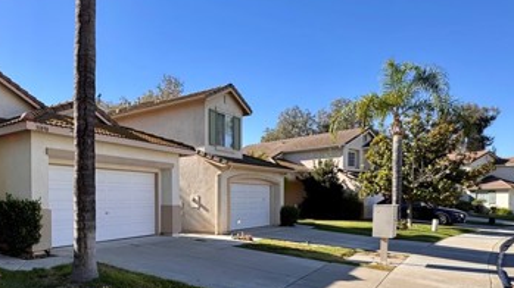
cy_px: 213
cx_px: 119
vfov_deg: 40.4
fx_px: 381
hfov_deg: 63.3
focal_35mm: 28
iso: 40
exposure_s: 1/700
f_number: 2.2
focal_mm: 2.22
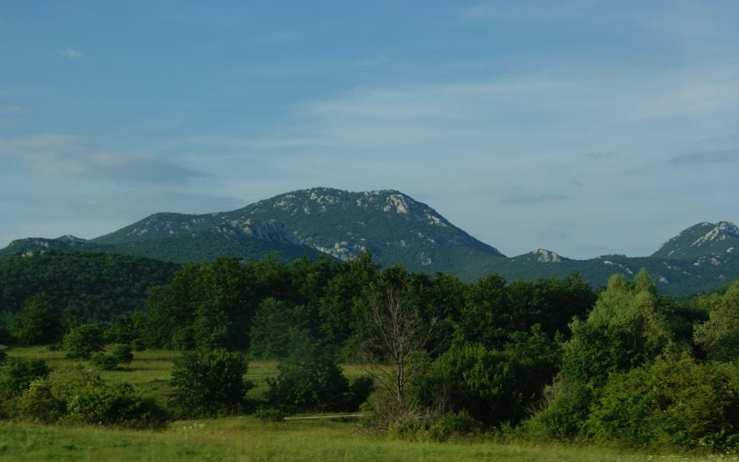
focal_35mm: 77
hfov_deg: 26.8
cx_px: 370
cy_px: 243
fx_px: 1551
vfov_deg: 16.9
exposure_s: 1/200
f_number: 9
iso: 100
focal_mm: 50
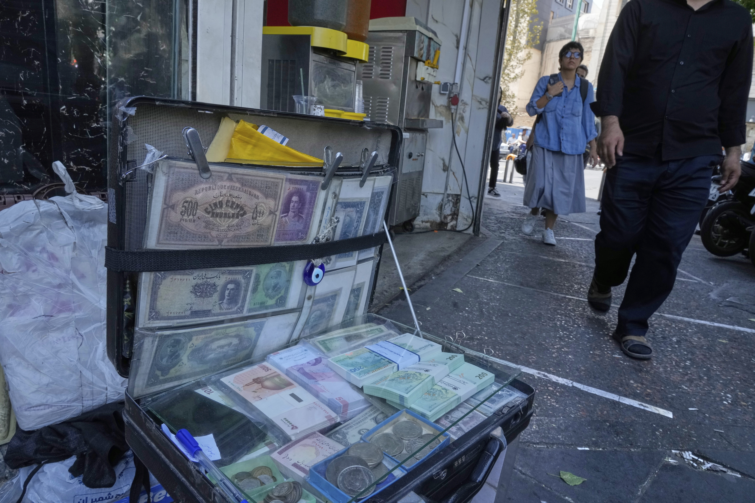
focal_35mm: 24
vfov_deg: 53.1
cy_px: 252
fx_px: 503
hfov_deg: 73.7
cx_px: 378
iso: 800
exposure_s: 1/125
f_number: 14
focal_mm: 24
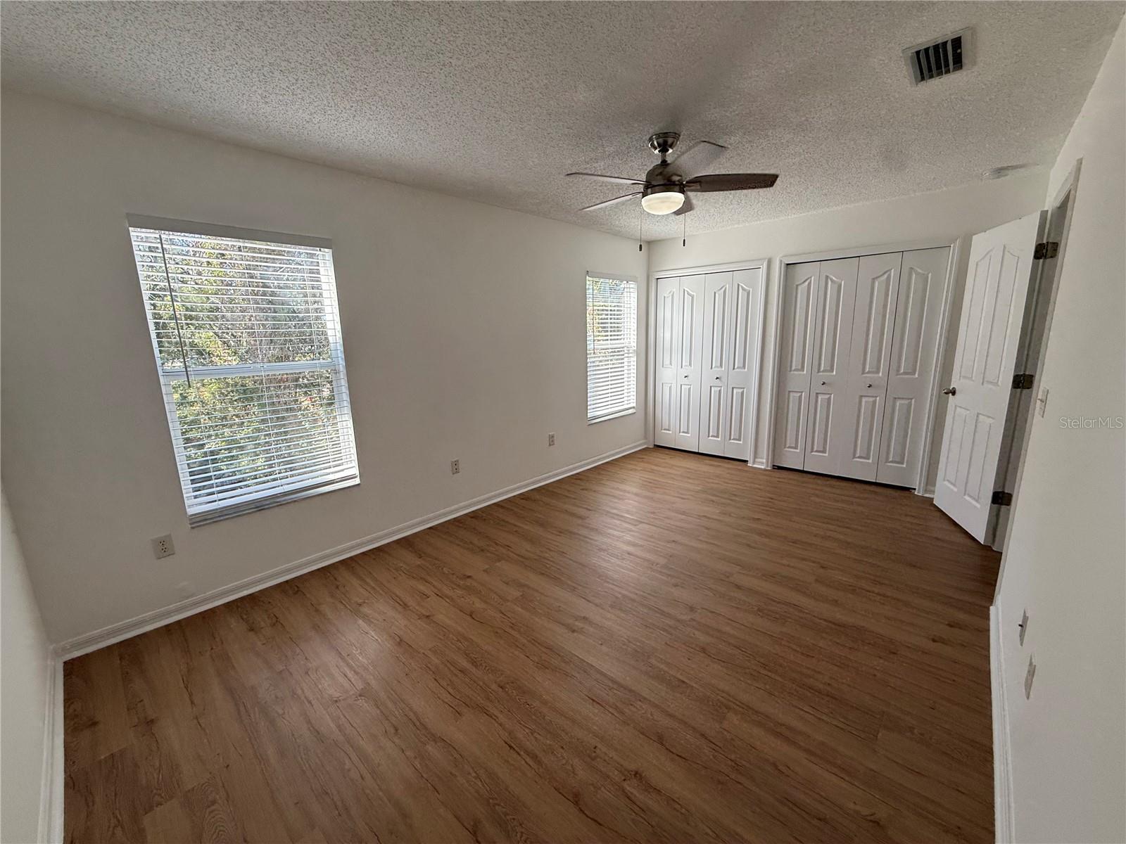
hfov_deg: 102.1
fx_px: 455
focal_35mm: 14
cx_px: 563
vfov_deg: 85.7
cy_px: 422
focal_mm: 2.22
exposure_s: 1/189
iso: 64
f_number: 2.2
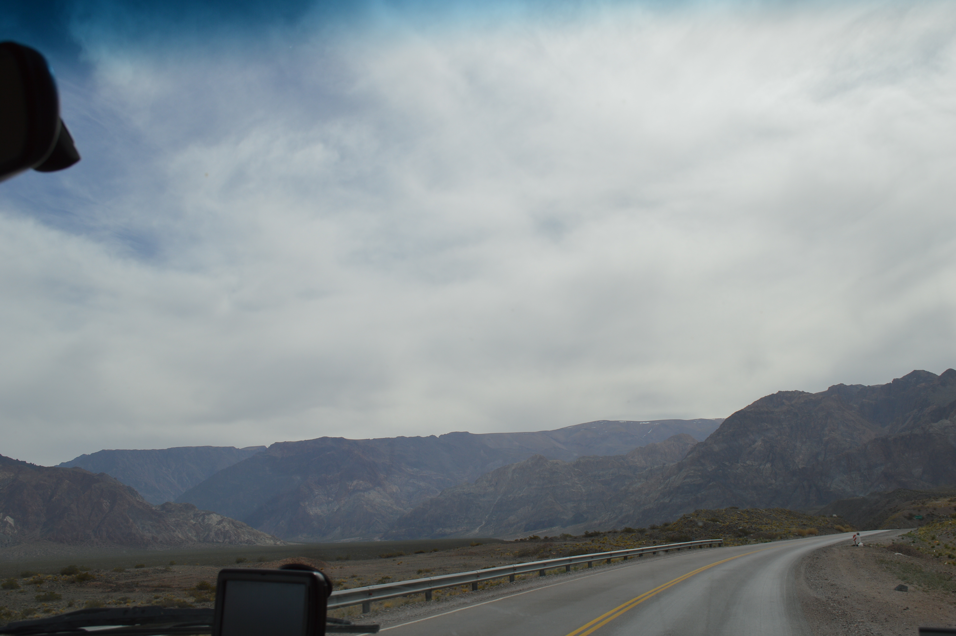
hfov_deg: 53.2
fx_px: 955
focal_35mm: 36
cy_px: 318
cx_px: 478
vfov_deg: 36.8
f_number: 10
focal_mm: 24
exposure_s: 1/400
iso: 100
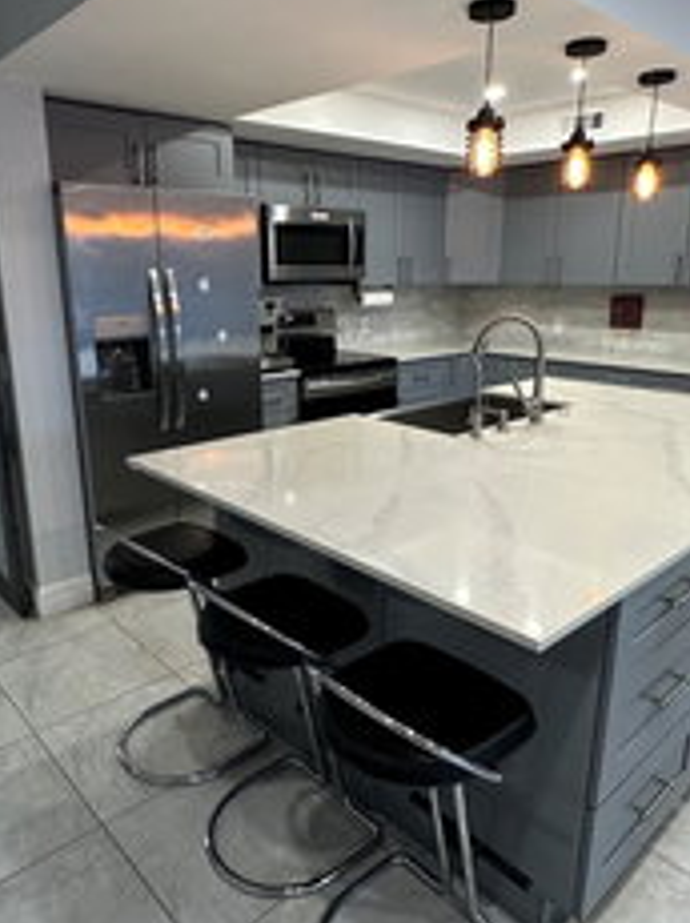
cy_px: 449
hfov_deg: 53.0
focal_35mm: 26
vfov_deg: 67.3
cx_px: 331
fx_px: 692
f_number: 2.2
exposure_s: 1/60
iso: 160
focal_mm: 2.22
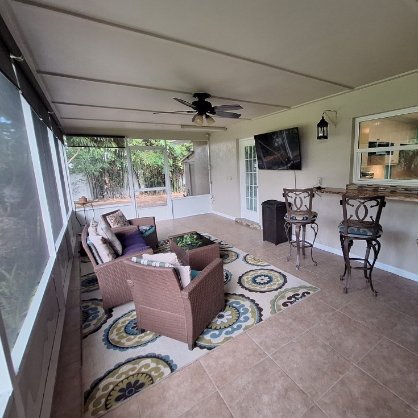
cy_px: 201
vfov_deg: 87.4
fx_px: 219
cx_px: 253
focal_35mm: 16
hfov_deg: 86.2
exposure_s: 1/40
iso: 100
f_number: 2.2
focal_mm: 1.74
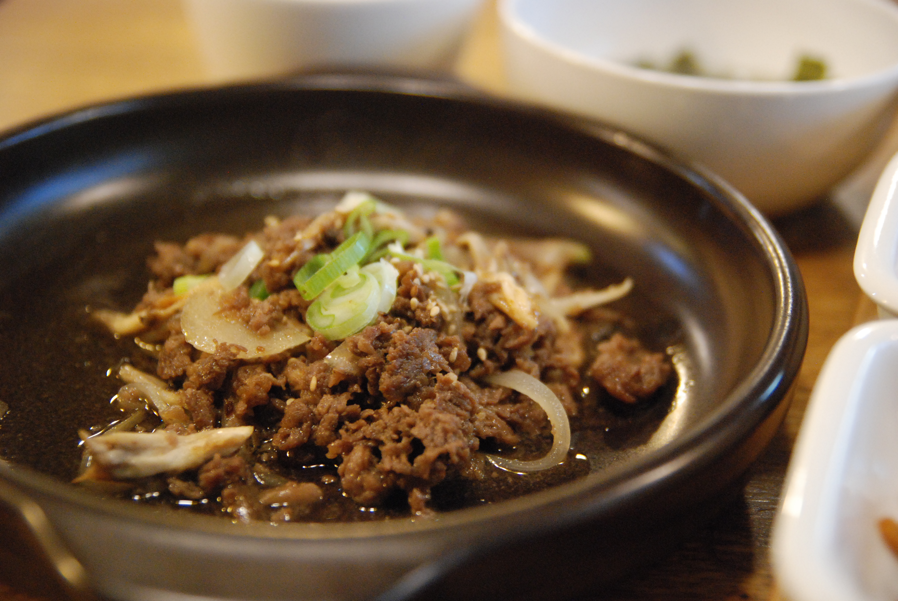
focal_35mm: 57
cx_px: 449
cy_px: 300
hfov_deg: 35.0
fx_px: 1424
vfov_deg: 23.8
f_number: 2.8
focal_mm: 38
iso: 1600
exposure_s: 1/60
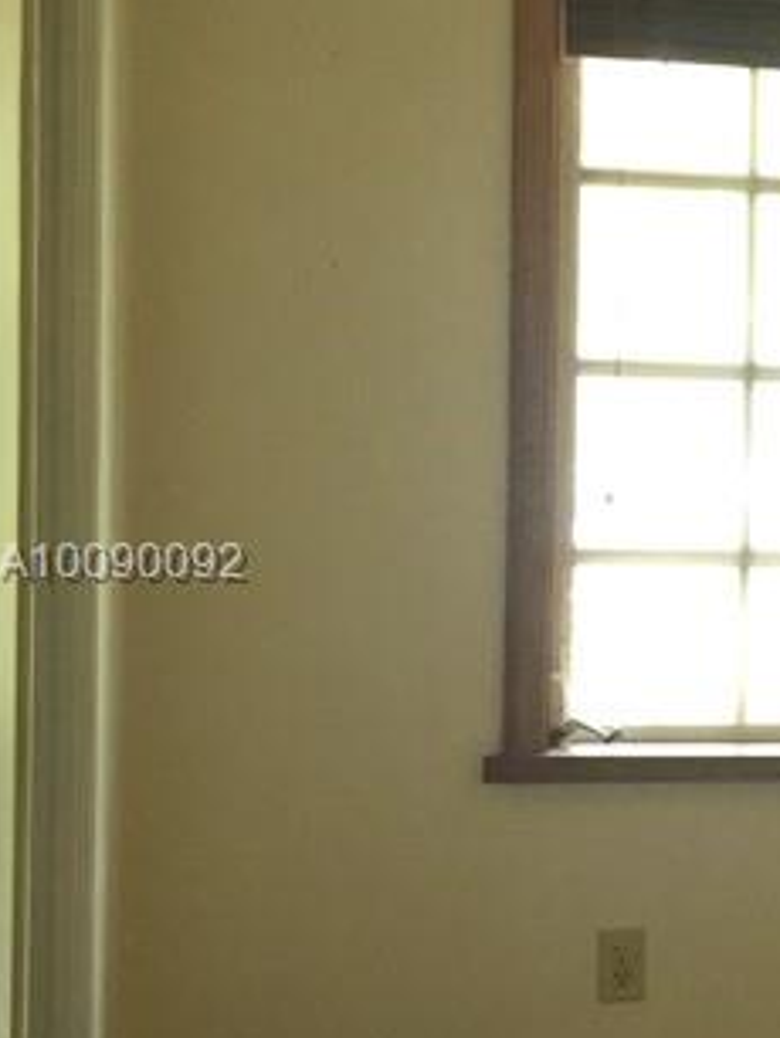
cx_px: 1292
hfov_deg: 14.0
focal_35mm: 97
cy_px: 566
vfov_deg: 20.2
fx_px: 2910
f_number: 2.2
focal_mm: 4.15
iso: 125
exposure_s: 1/10
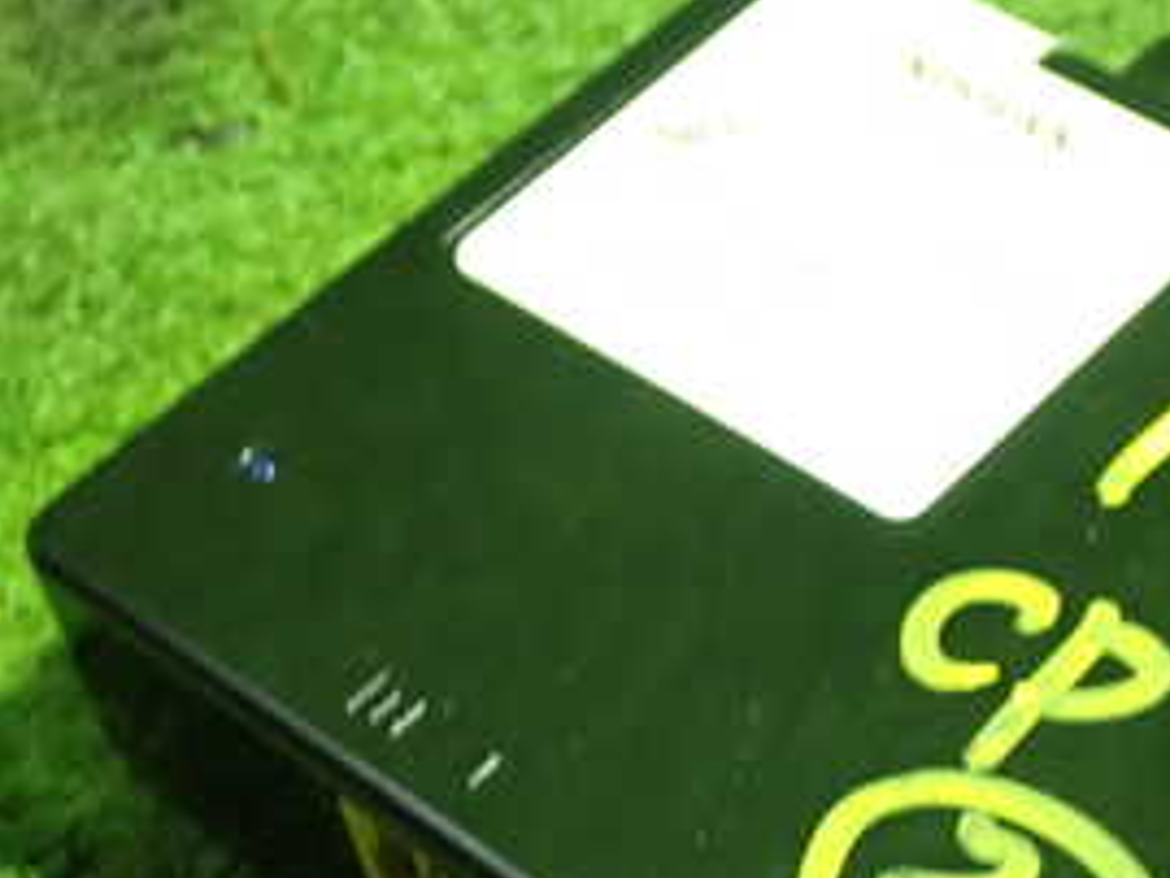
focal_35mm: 98
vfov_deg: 15.0
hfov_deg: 19.7
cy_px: 695
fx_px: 3314
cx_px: 1022
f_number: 2.9
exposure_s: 1/30
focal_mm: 7.84
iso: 800
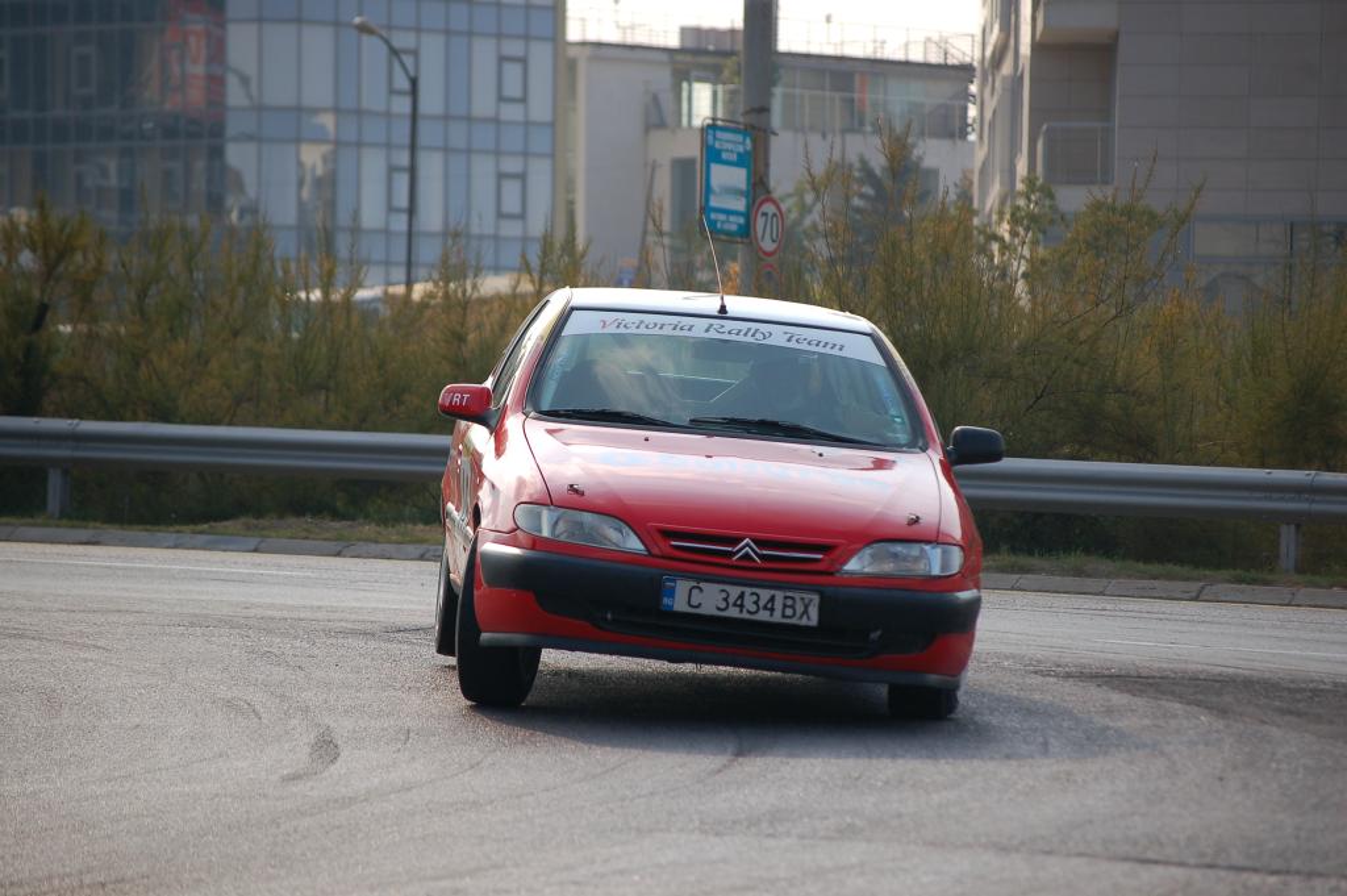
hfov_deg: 11.0
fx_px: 7010
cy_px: 448
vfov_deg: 7.3
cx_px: 674
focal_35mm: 188
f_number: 5
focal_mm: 125
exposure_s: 1/1000
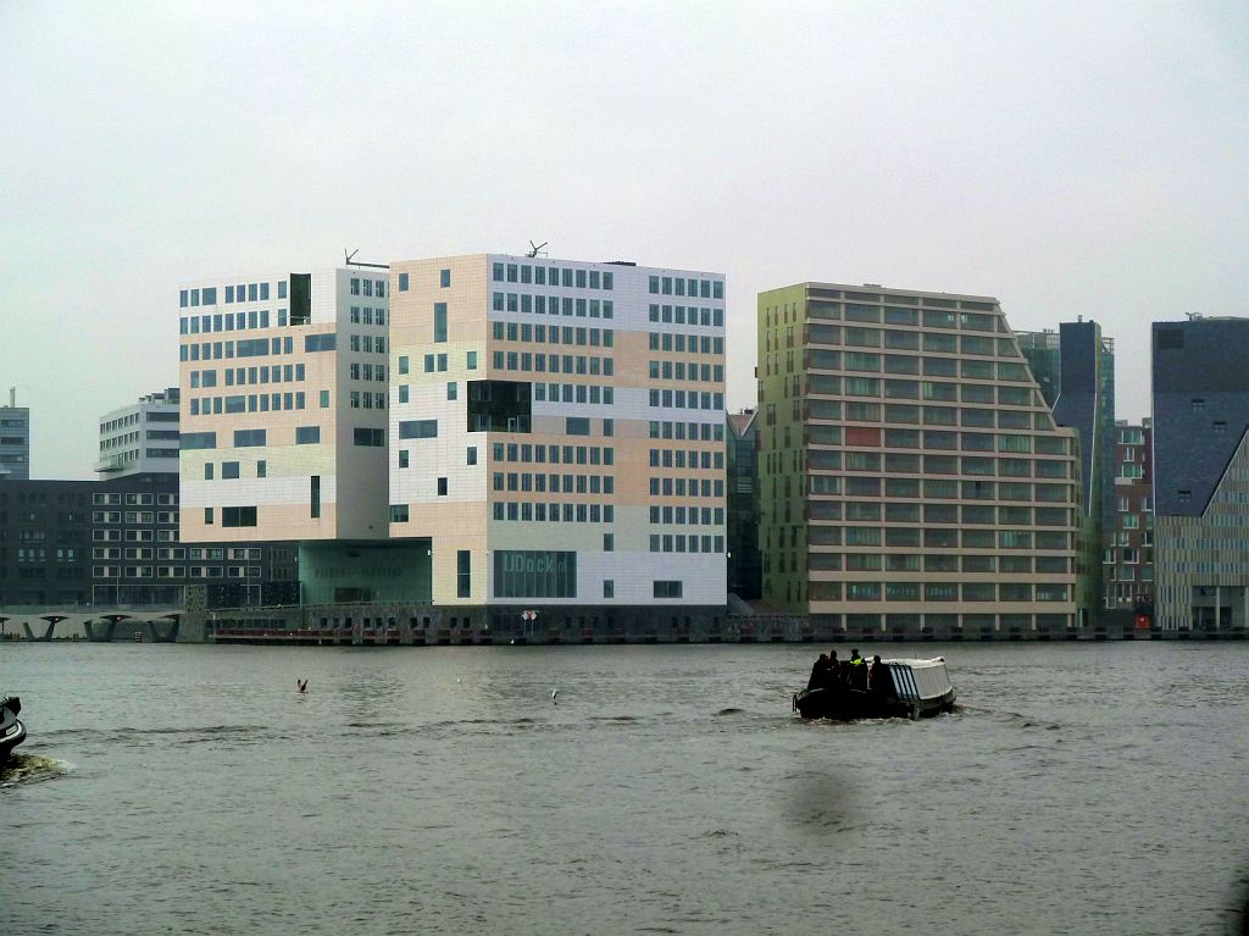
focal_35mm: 119
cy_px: 468
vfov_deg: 12.4
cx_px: 624
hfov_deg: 16.6
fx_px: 4292
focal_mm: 19.5
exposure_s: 1/400
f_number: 4.4
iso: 80
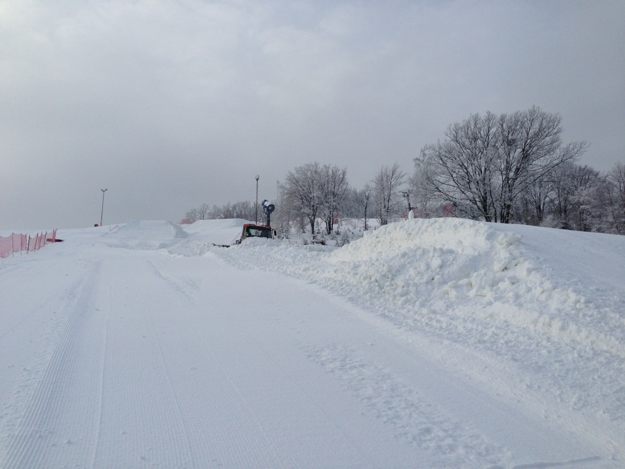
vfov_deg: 42.9
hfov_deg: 55.4
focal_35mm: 33
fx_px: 596
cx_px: 312
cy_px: 234
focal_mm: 4.13
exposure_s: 1/1466
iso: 50
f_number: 2.4
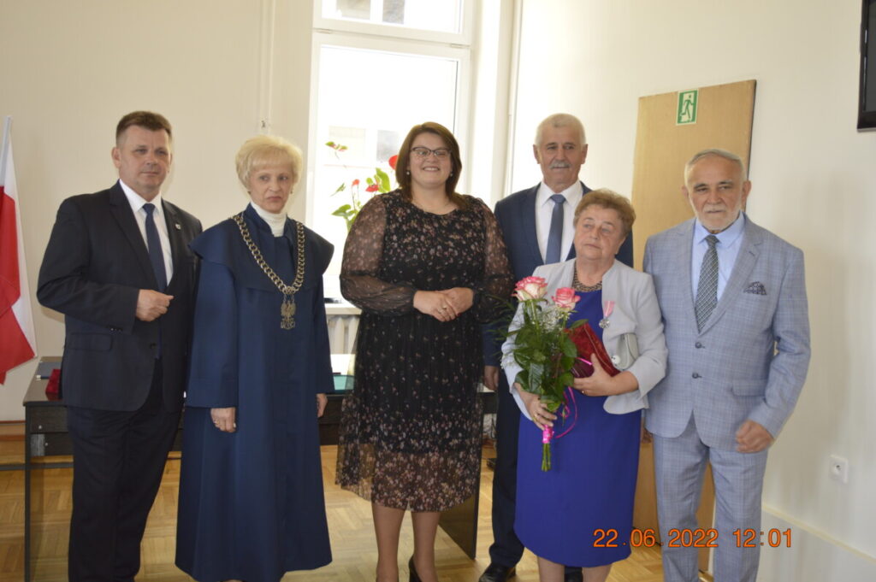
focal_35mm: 38
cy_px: 291
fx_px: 912
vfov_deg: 35.4
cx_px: 438
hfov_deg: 51.3
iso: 400
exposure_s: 1/60
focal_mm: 25
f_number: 4
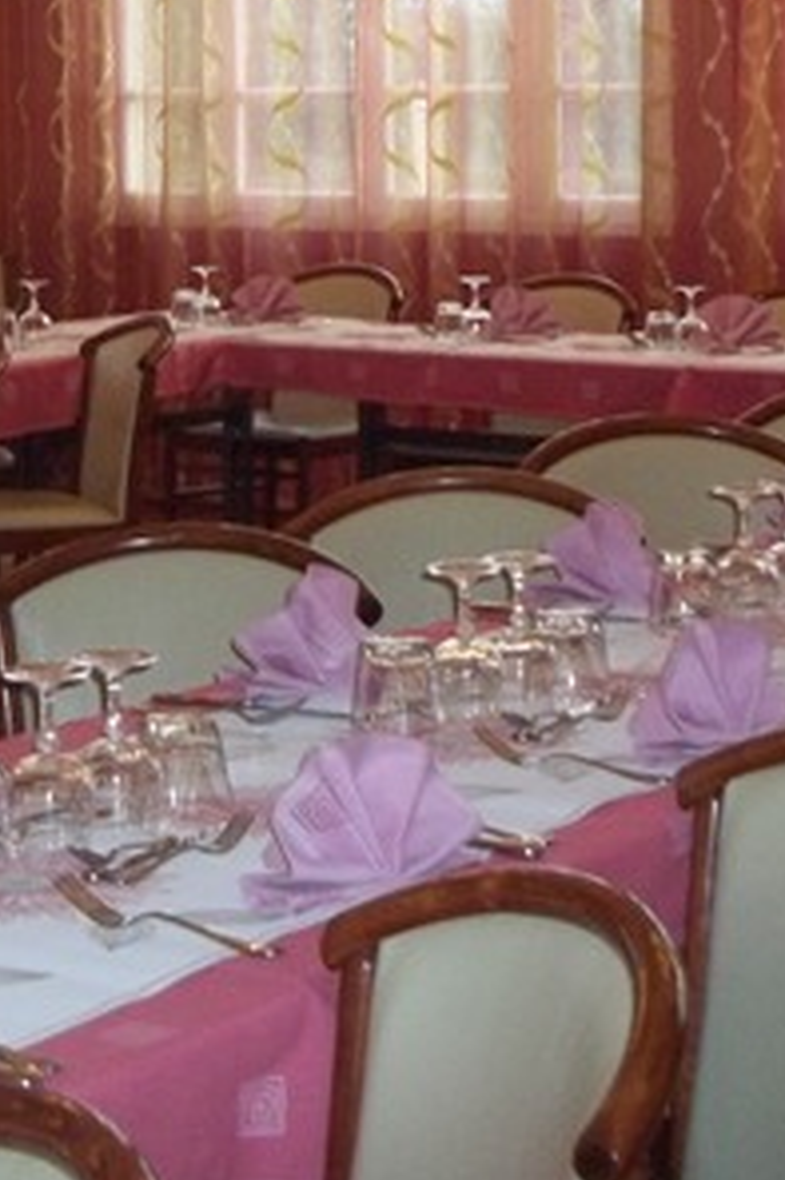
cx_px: 171
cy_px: 120
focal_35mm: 90
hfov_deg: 15.1
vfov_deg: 22.1
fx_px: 2947
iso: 160
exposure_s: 1/60
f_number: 2.9
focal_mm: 5.7
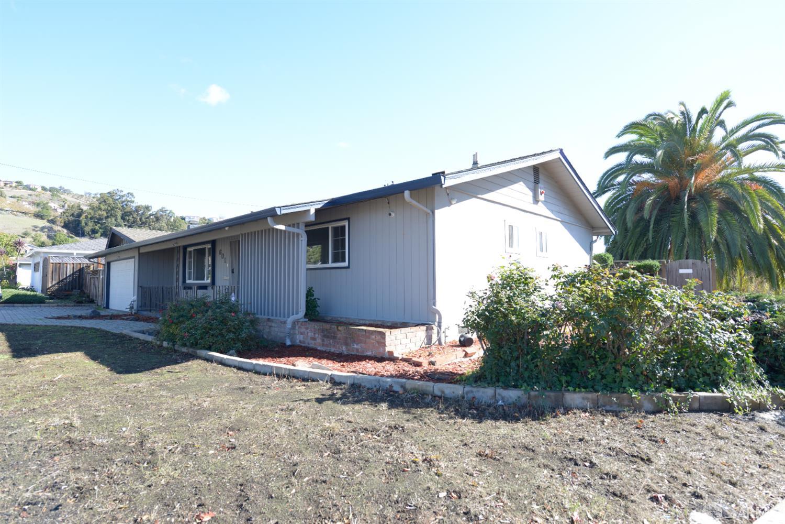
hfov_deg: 90.0
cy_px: 262
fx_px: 392
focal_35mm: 18
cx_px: 392
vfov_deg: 67.4
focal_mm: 18
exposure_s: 1/200
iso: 160
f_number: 5
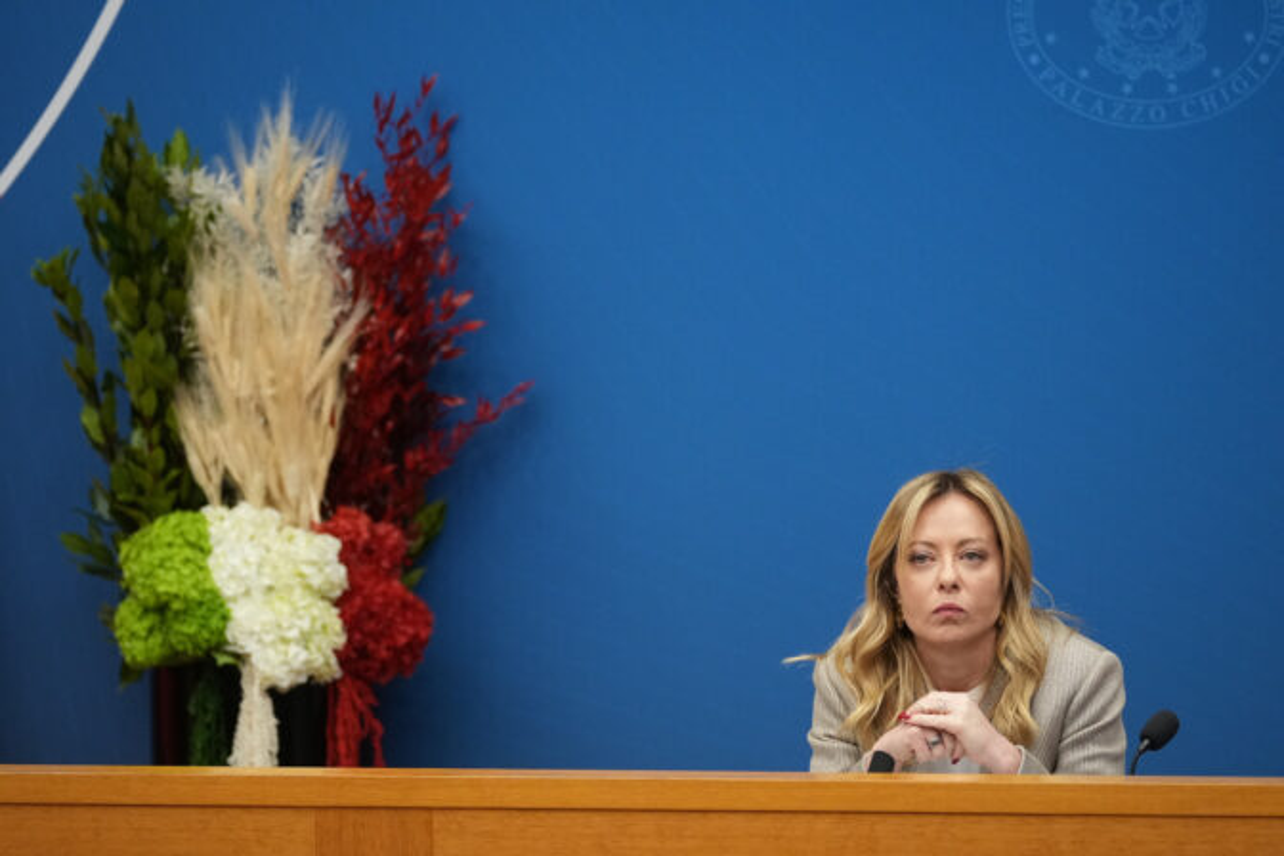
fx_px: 8809
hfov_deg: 8.3
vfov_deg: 5.6
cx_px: 642
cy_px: 428
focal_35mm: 247
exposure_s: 1/640
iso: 2500
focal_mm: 165
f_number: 2.8
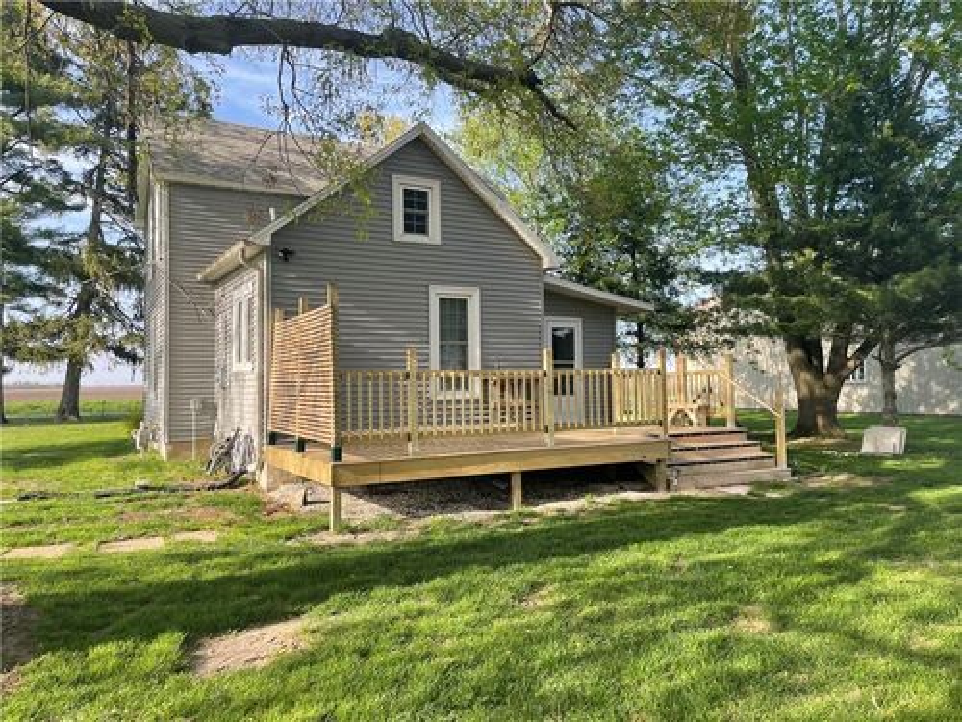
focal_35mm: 26
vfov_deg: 53.1
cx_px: 481
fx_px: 723
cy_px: 361
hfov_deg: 67.3
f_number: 1.6
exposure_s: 1/744
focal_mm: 4.2
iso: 32
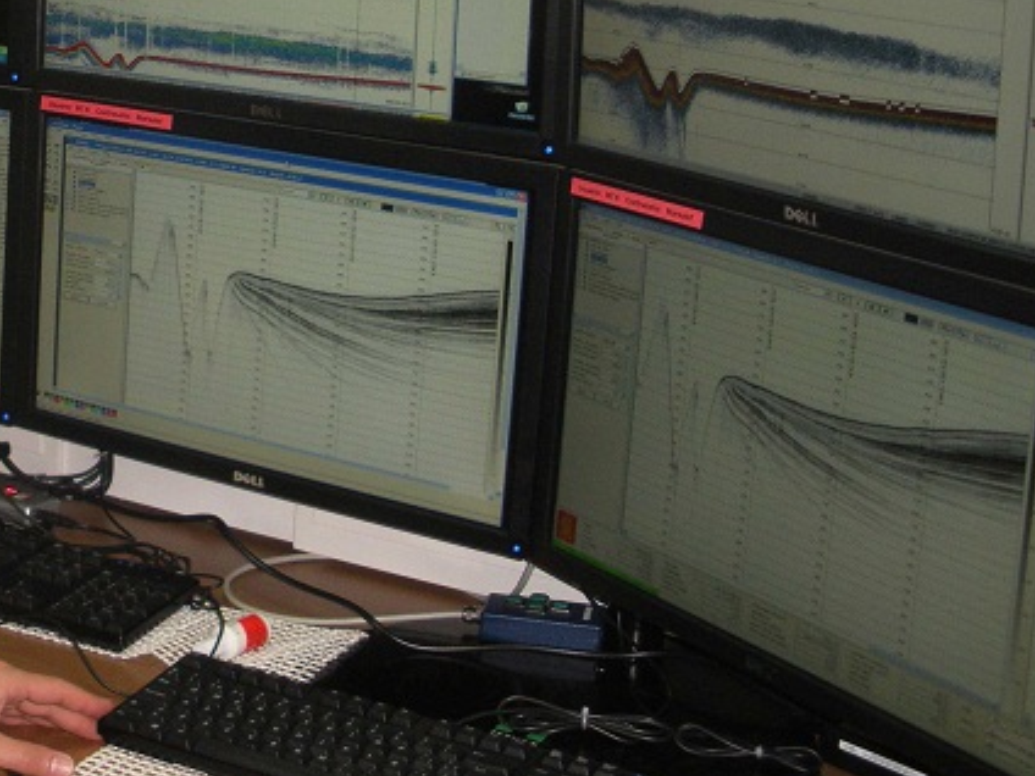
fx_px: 2033
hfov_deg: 27.8
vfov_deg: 21.1
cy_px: 61
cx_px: 164
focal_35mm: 68
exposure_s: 1/41.2
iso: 150
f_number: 3.5
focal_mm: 6.3
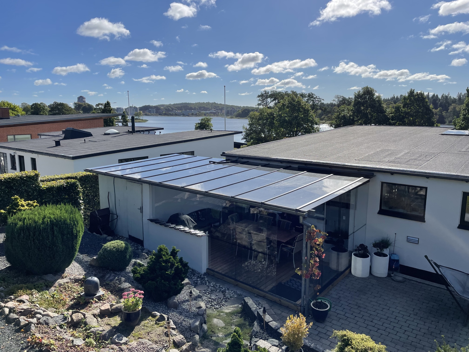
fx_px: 352
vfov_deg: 53.1
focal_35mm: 26
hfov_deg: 67.3
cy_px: 176
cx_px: 234
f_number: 1.6
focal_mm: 4.2
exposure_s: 1/5556
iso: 32
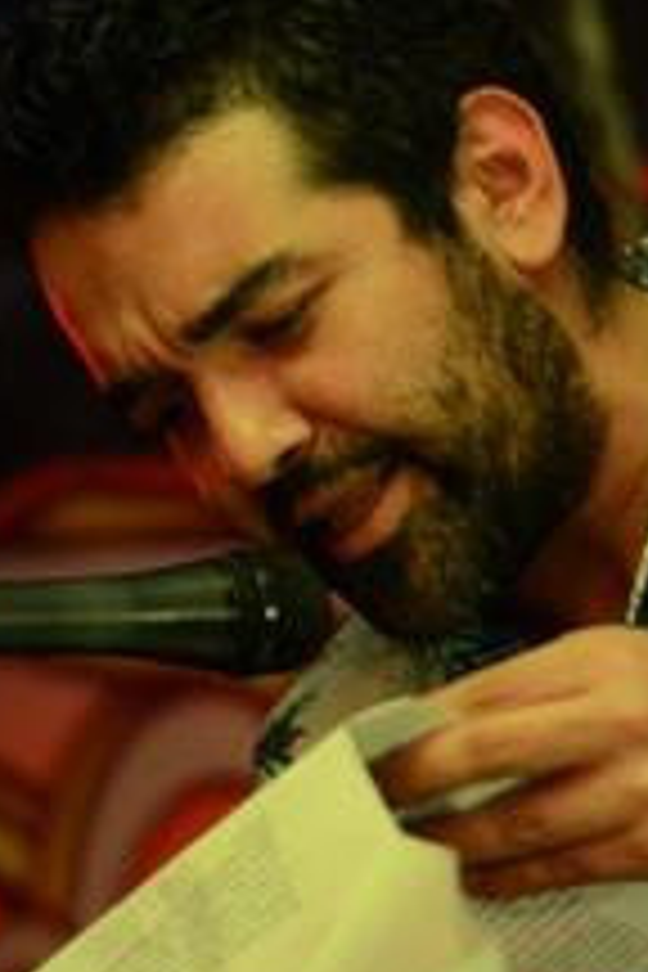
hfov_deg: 7.9
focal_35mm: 173
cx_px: 418
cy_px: 551
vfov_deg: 11.9
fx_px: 4671
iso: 1600
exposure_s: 1/25
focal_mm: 50
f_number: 1.8
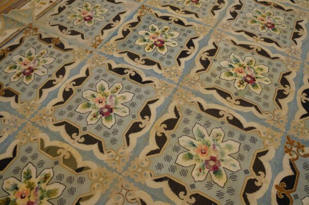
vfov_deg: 47.9
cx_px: 154
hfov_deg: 67.4
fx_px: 232
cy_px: 102
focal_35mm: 27
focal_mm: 18
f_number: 4
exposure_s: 1/160
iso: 1250
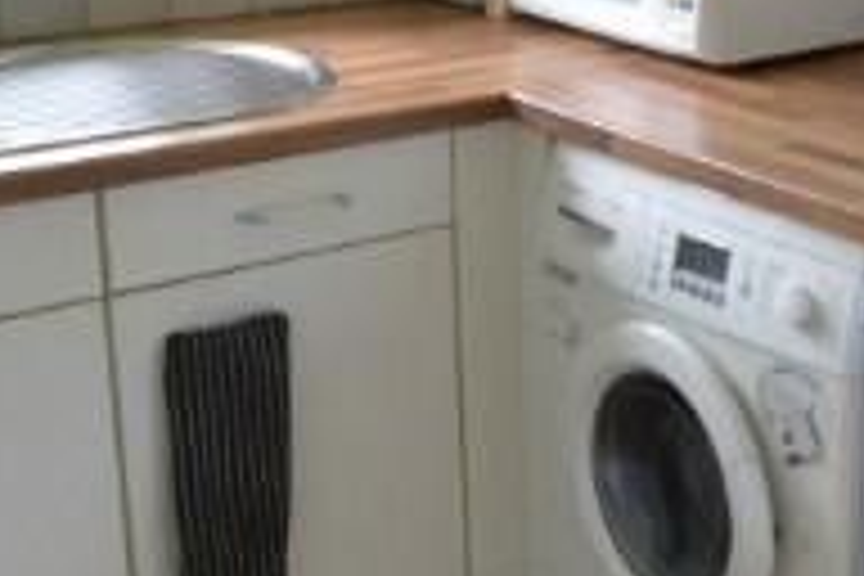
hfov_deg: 22.8
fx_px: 1920
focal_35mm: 80
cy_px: 252
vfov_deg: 17.1
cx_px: 1098
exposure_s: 1/6
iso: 400
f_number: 8
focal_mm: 10
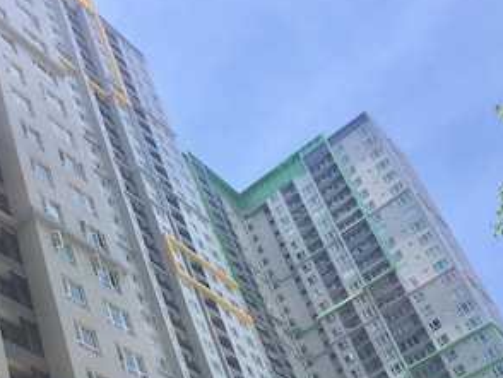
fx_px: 945
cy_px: 384
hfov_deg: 28.5
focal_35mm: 65
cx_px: 34
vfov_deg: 21.8
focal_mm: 4.15
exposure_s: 1/818
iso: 25
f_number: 2.2
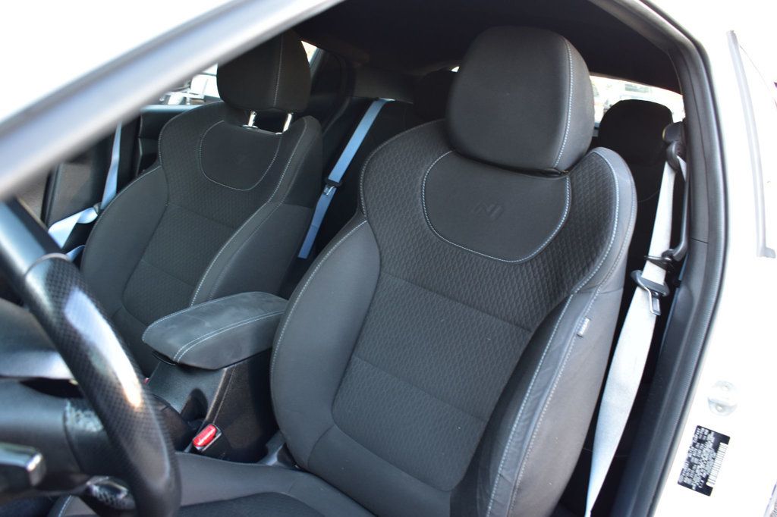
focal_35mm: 30
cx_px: 388
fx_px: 647
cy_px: 258
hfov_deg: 61.9
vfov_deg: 43.6
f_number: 6.3
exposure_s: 1/15
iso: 450
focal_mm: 20
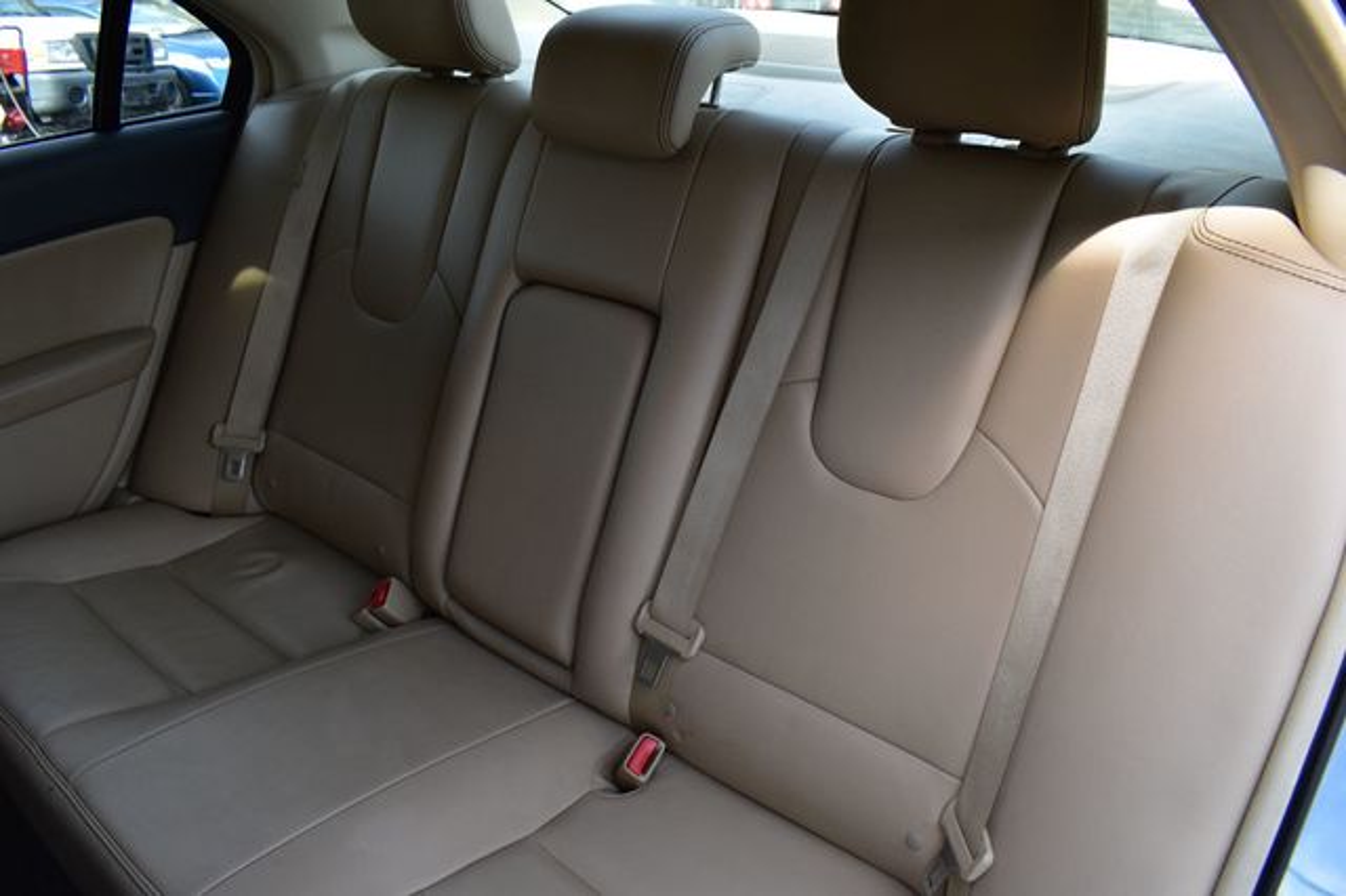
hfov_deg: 67.4
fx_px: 1009
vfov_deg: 47.9
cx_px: 673
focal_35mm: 27
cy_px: 448
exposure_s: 1/125
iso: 400
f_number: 9
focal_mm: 18
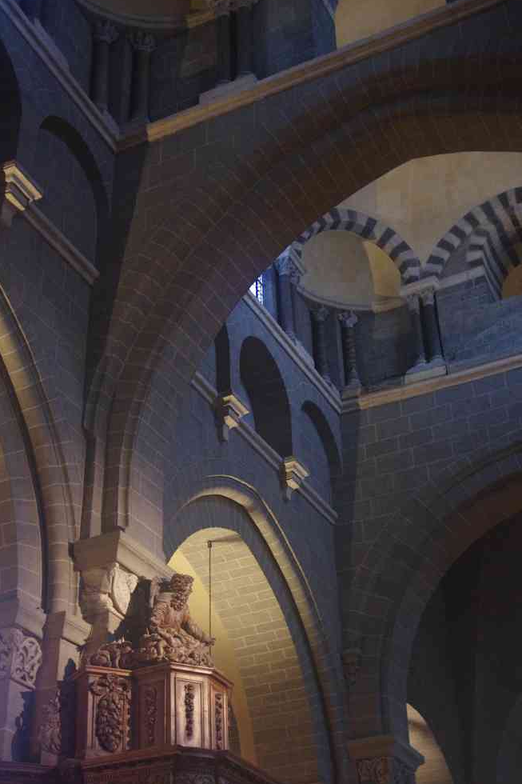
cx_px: 264
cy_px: 388
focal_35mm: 54
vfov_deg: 37.2
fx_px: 1164
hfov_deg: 25.3
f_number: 4.5
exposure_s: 1/8
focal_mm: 35
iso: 3200
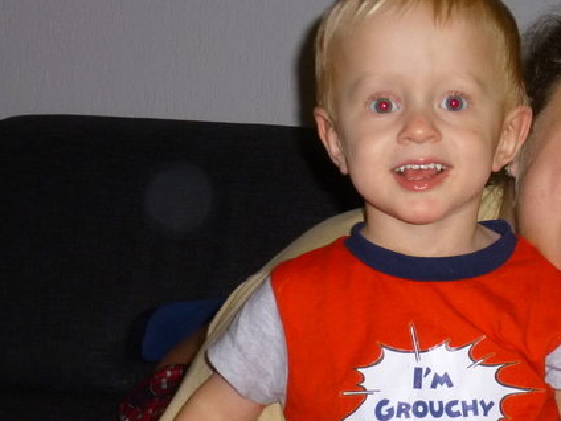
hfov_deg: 22.4
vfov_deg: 17.4
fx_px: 1378
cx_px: 515
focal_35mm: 85
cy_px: 253
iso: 160
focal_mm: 8
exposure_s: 1/60
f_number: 3.9
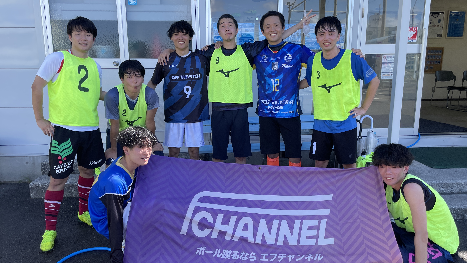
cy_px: 143
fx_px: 359
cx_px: 239
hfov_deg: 66.1
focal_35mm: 29
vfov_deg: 40.1
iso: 32
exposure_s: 1/626
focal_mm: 4.2
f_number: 1.6
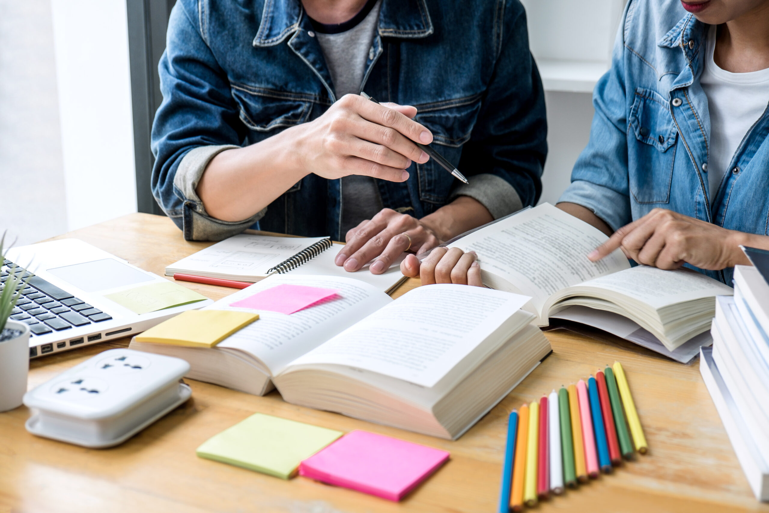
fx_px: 1004
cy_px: 256
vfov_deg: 28.7
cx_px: 384
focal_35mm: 47
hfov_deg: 41.9
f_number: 3.6
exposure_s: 1/80
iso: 250
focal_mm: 31.5
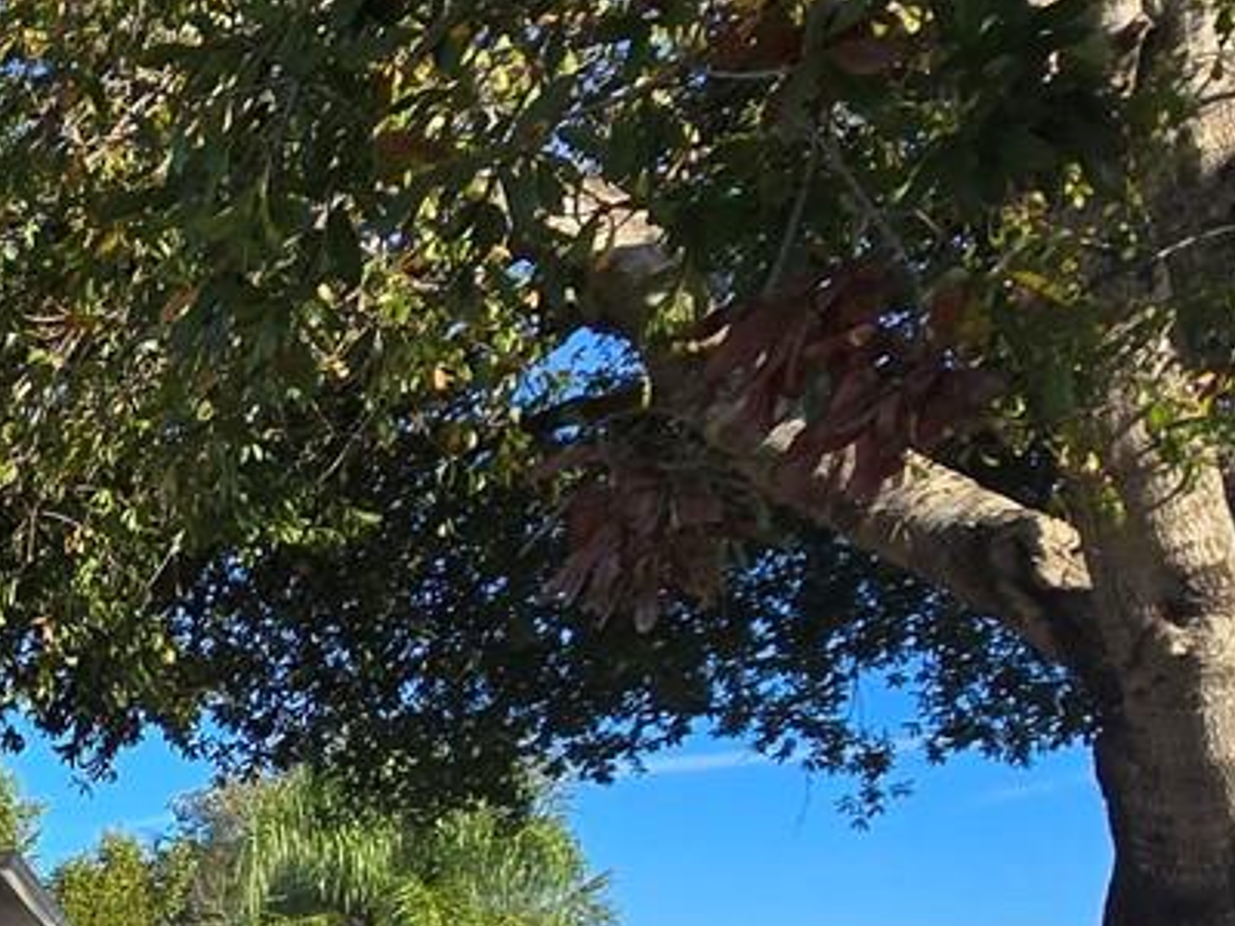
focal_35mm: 52
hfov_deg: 27.0
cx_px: -577
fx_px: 1855
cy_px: 1136
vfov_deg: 25.0
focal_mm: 2.2
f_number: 2.2
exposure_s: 1/1304
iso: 50
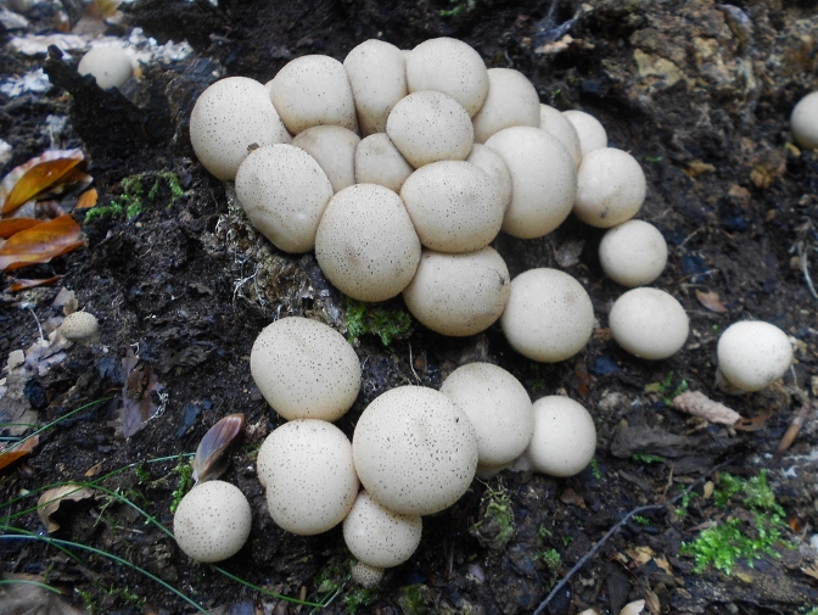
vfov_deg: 48.3
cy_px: 294
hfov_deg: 61.5
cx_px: 447
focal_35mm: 29
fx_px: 686
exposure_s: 1/30
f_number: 3.2
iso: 125
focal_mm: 4.6
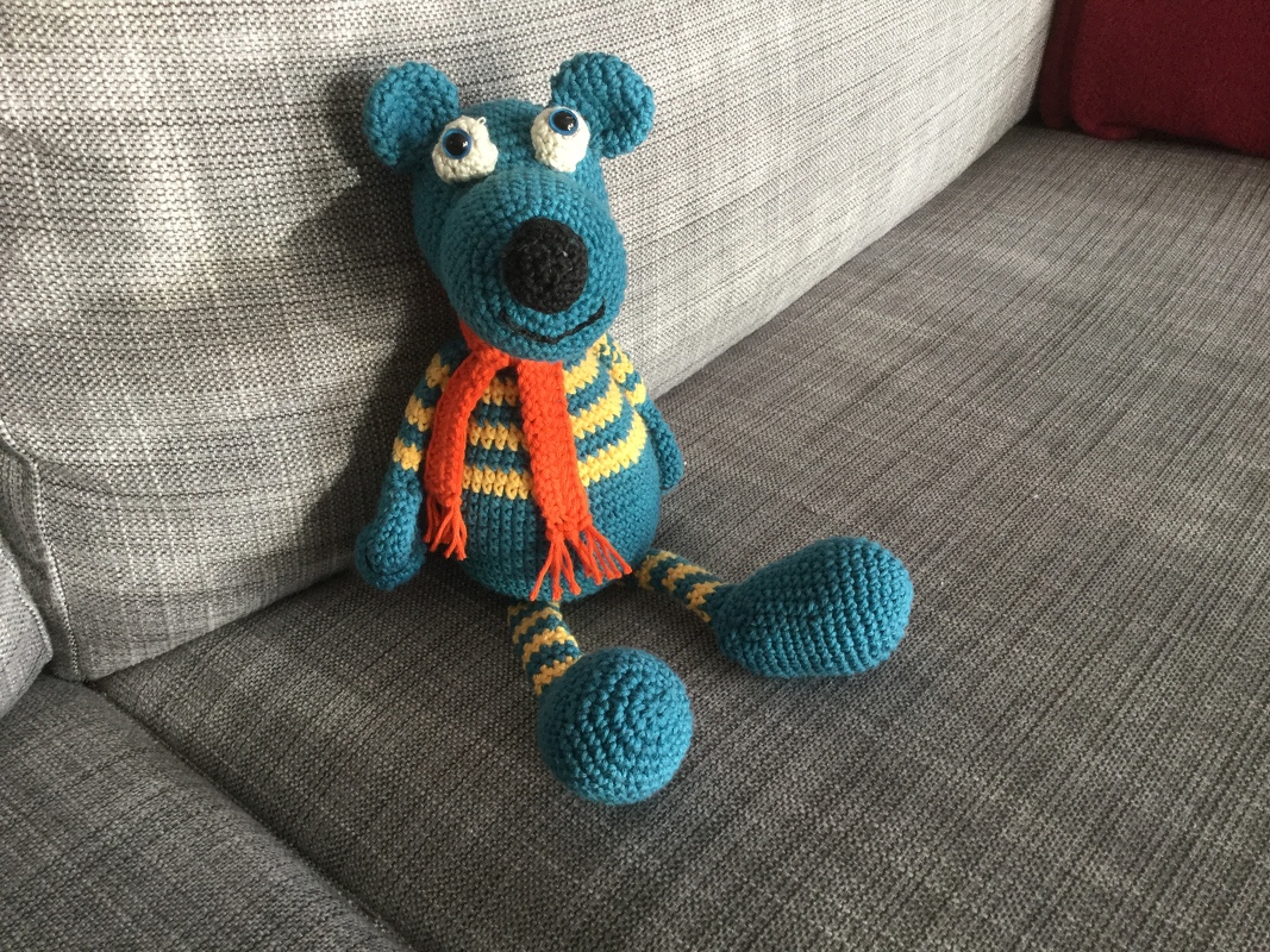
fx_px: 1137
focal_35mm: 31
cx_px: 635
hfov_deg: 58.4
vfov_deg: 45.4
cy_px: 476
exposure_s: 1/33
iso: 100
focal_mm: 3.3
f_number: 2.4
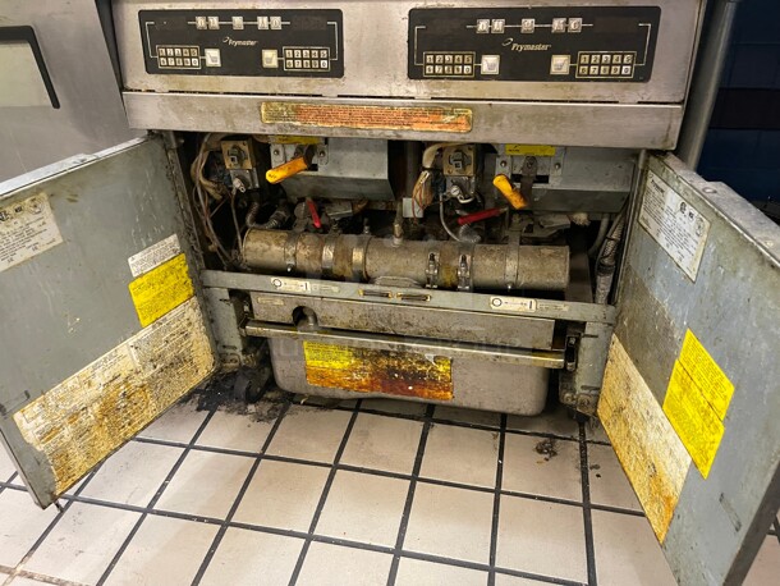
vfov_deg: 53.1
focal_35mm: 26
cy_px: 293
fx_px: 586
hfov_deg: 67.3
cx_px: 390
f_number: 1.6
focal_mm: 5.1
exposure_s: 1/40
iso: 400
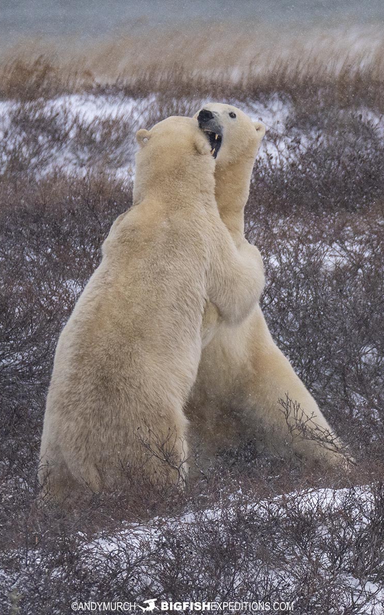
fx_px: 9411
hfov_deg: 2.3
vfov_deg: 3.7
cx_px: 182
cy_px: 307
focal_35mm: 562
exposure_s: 1/1250
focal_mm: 550
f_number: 6.3
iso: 1100
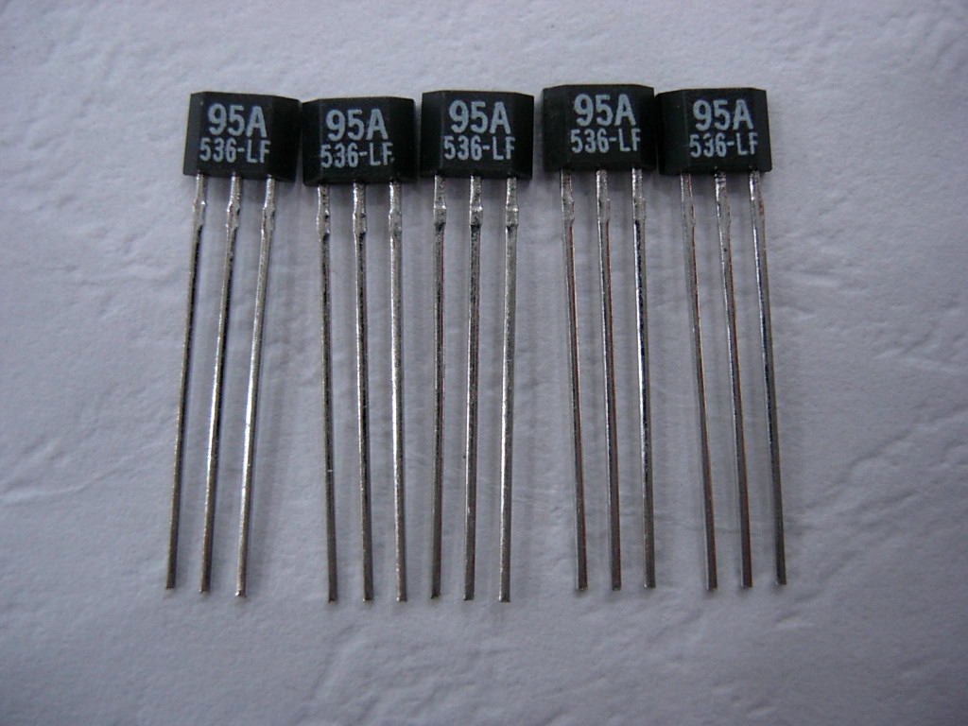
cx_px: 484
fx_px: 1063
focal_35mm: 38
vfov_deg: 37.7
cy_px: 363
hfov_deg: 49.0
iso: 173
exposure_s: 1/32
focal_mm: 7.8
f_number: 2.8
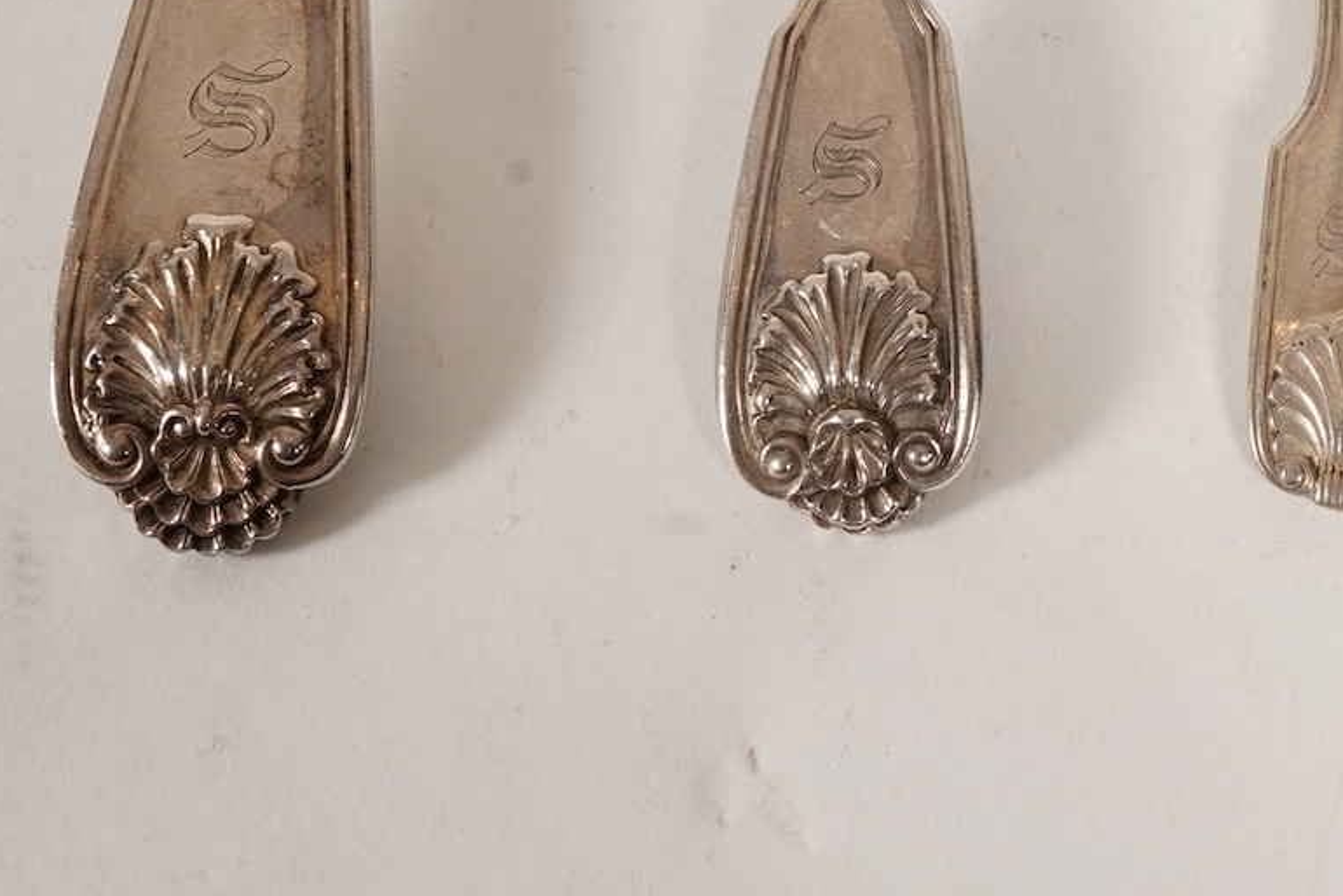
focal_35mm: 92
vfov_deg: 14.8
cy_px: 167
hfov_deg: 21.6
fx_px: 3433
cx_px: 1251
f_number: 22
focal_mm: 30
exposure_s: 1/125
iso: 400
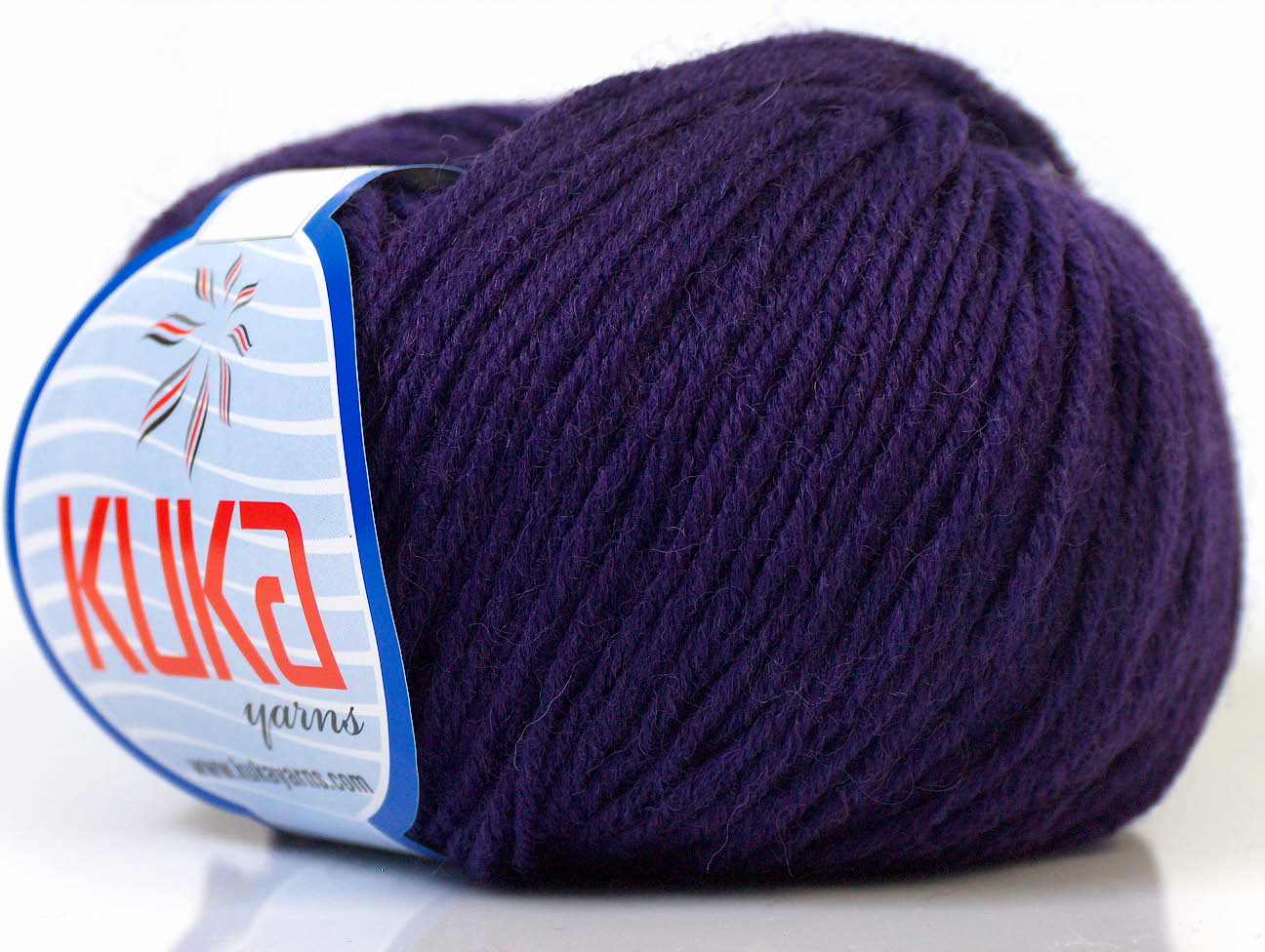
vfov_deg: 12.8
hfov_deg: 16.9
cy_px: 476
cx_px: 632
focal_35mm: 116
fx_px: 4245
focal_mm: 23.76
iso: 100
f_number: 3
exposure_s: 1/16.9
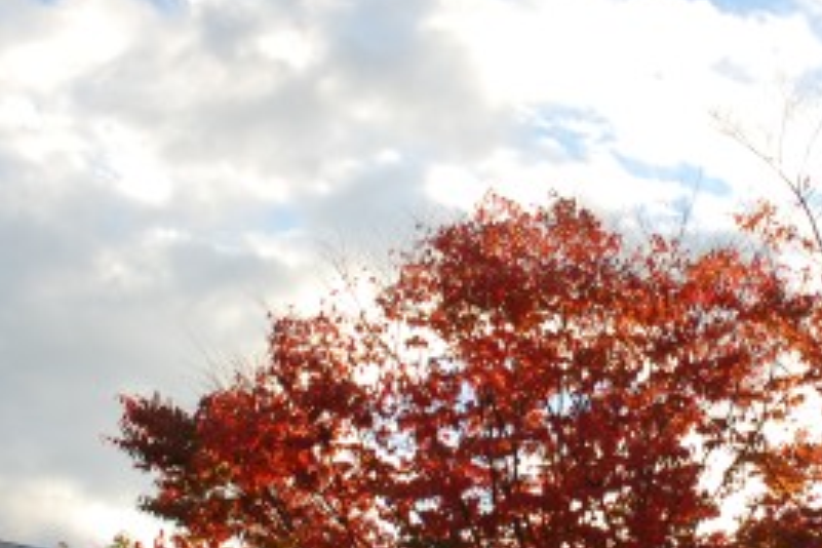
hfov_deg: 27.8
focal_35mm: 72
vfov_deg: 18.9
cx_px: 585
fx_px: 1644
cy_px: 292
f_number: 10
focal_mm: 20
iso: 200
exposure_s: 1/100
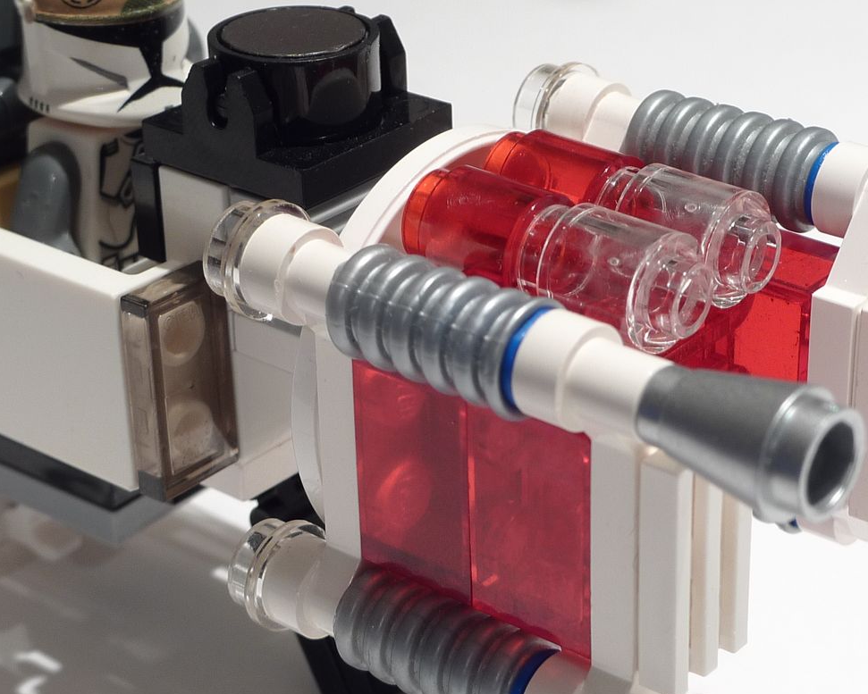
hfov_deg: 21.7
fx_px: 2261
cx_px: 468
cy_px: 367
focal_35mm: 88
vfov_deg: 17.5
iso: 80
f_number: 5
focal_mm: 10.2
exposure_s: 1/1.6
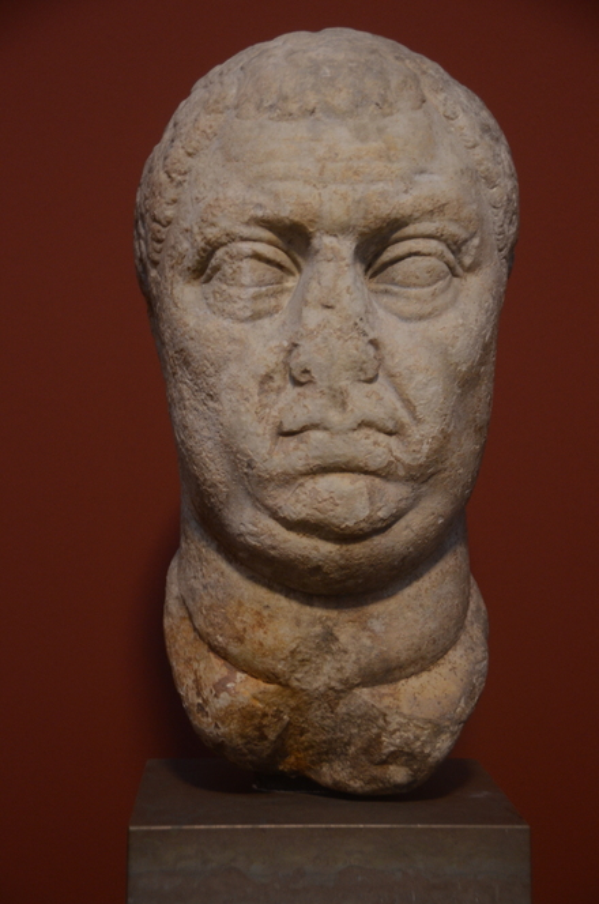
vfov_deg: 27.0
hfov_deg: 18.1
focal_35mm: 75
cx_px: 300
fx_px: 1880
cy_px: 452
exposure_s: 1/10
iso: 1000
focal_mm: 50
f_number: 4.8
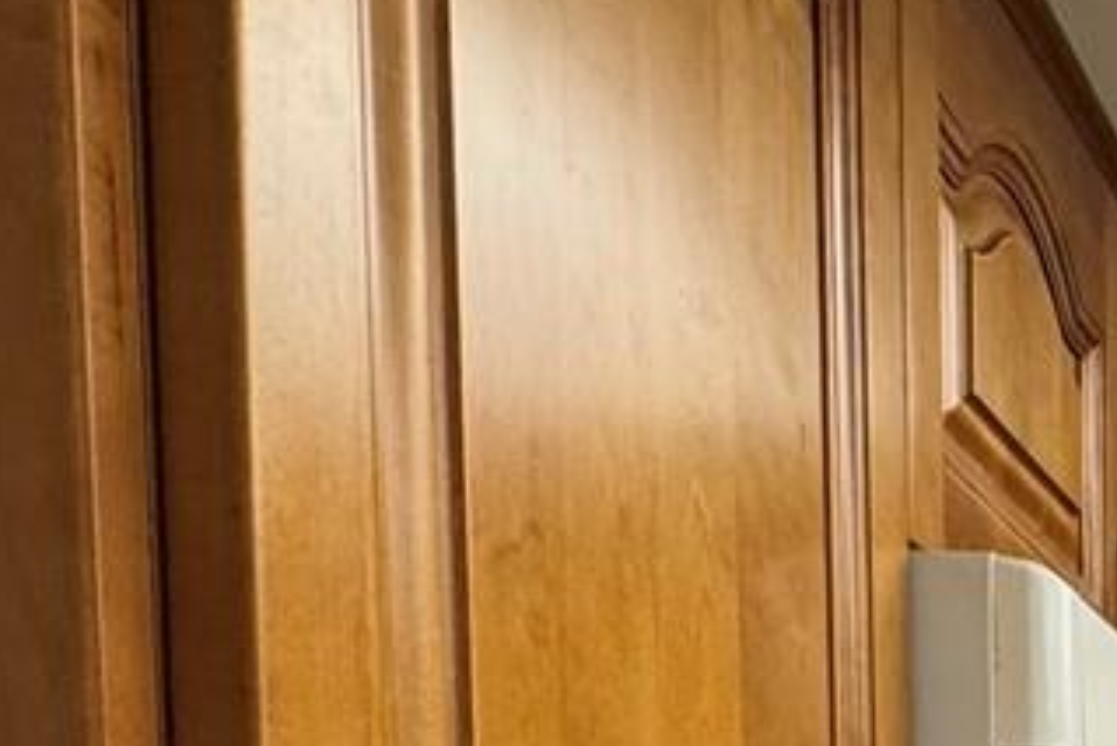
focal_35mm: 73
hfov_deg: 21.0
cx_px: 1884
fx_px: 2266
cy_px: 1292
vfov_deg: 16.1
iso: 320
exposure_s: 1/120
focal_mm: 2.22
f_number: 2.2
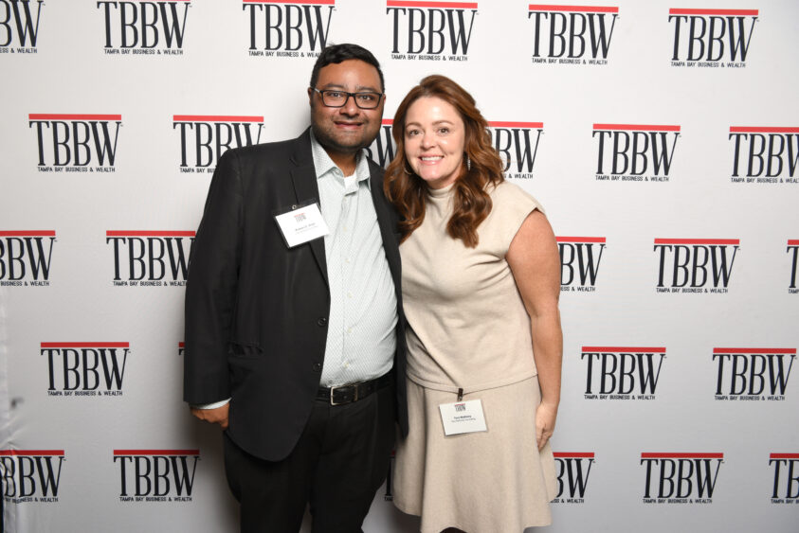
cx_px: 400
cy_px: 266
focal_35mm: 32
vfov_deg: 41.2
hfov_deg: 58.7
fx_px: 711
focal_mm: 32
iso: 320
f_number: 9
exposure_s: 1/80
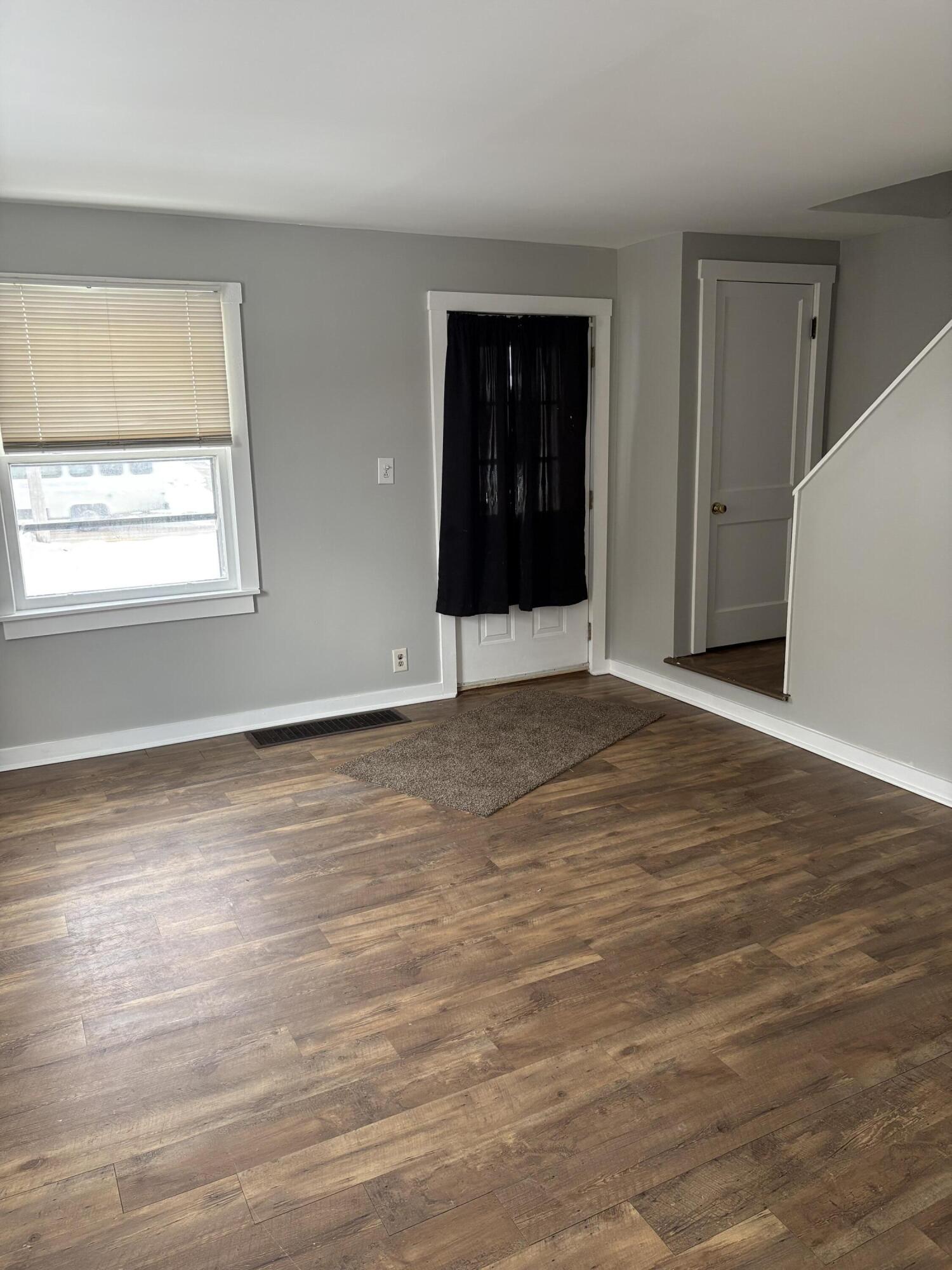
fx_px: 953
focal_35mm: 26
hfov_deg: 53.1
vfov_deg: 67.3
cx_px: 476
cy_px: 635
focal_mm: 5.96
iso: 160
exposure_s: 1/60
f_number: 1.6
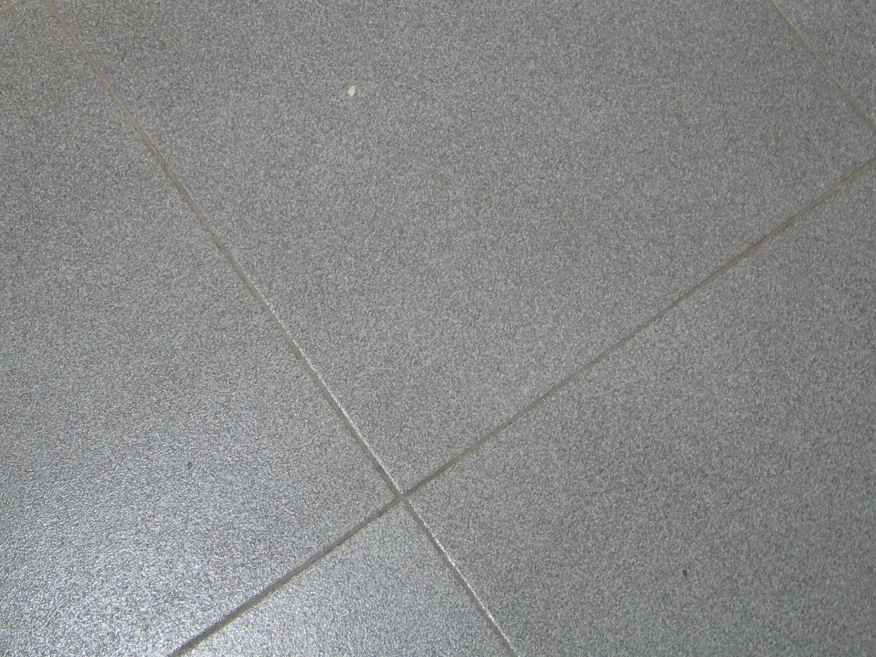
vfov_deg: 20.0
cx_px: 165
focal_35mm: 73
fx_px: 1847
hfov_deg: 26.2
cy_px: 136
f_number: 2.8
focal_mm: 7.8
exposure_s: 1/60.1
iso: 50
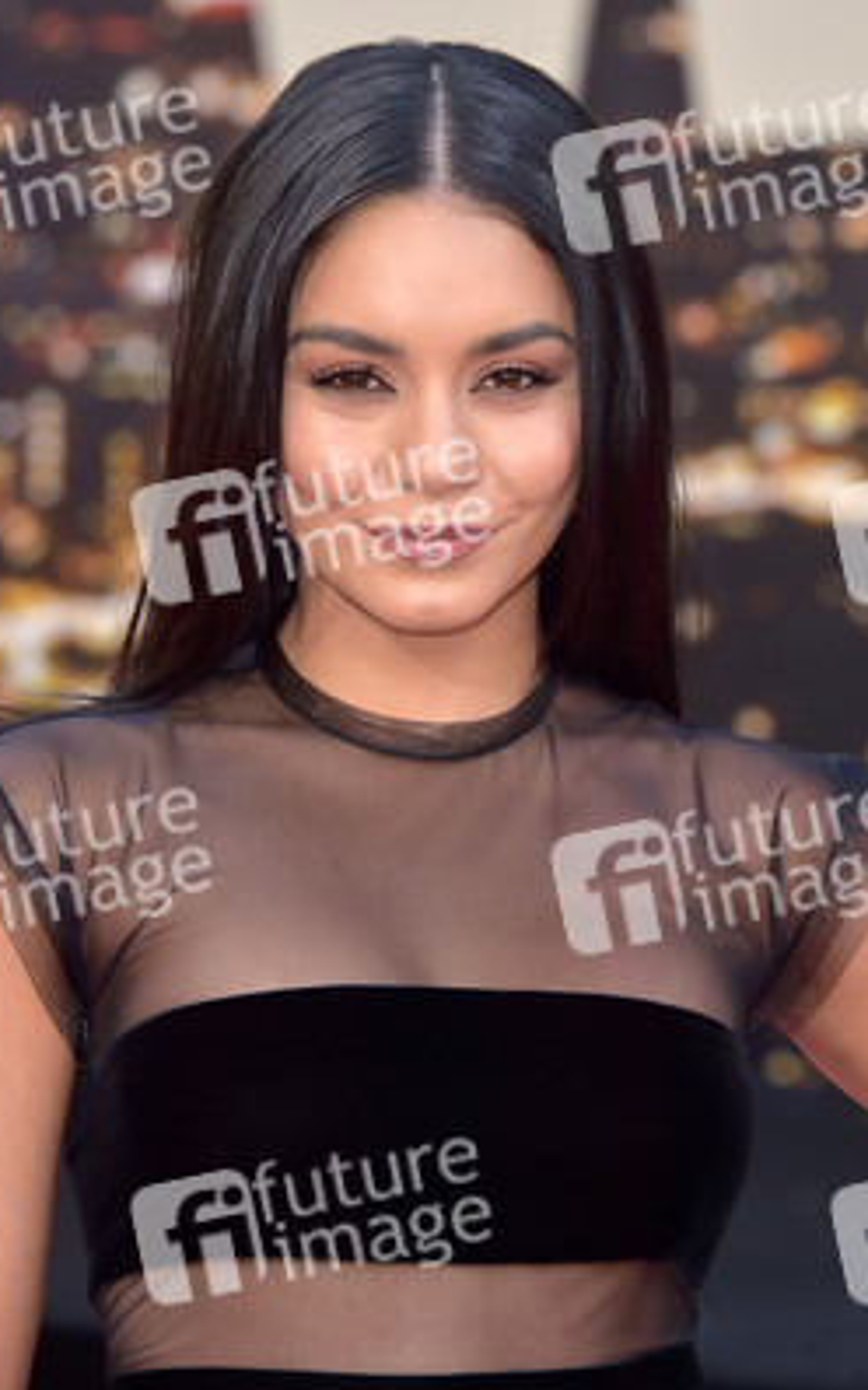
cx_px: 415
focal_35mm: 195
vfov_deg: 10.8
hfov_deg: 6.7
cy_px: 697
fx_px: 7383
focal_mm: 190
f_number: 7.1
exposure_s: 1/250
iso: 500
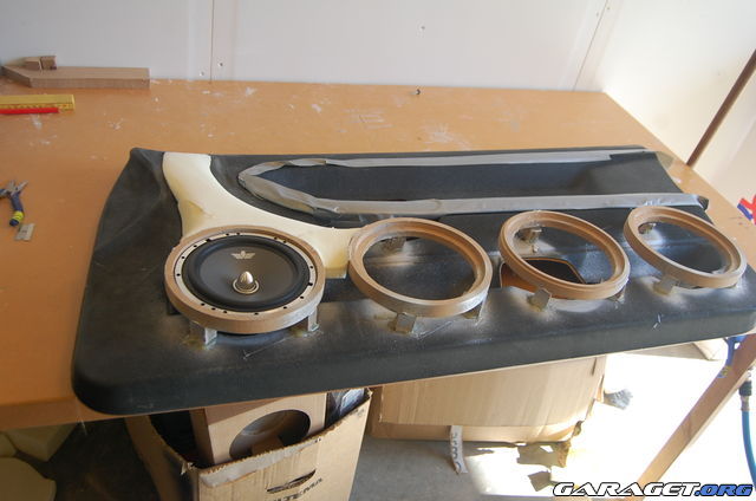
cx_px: 378
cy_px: 250
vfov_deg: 43.4
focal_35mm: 30
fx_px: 629
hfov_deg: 62.0
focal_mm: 20
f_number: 4.5
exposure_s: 1/80
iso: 400
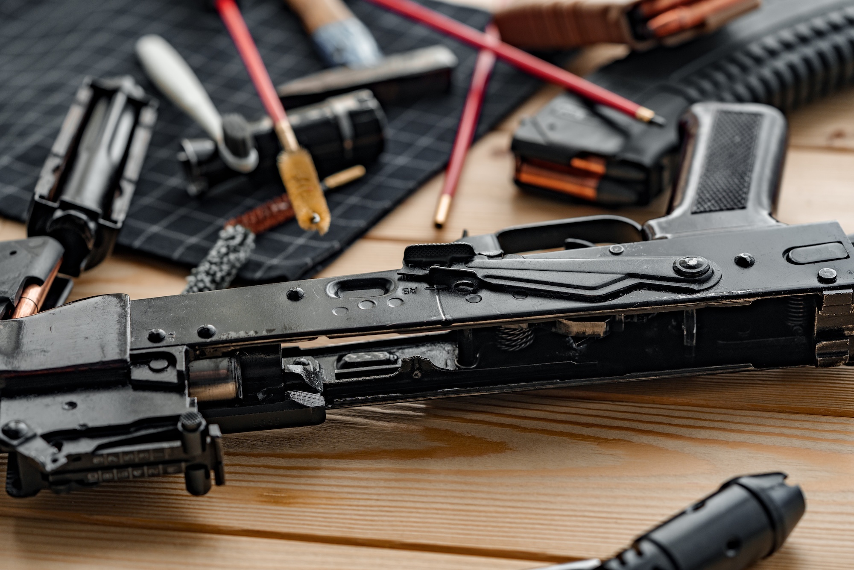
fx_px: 2135
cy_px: 285
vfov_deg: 15.2
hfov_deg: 22.6
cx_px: 427
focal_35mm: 90
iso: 400
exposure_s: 1/160
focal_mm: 90
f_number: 4
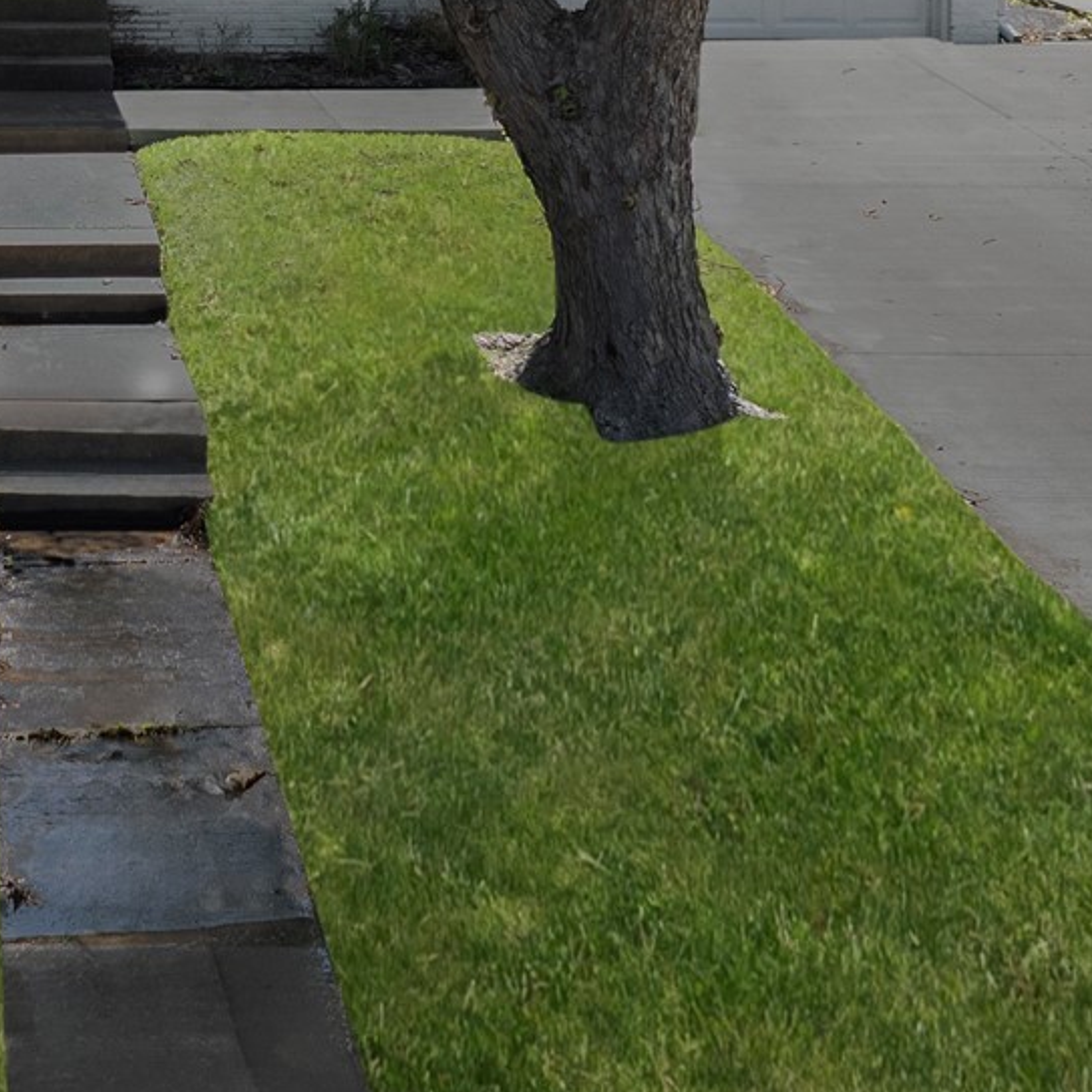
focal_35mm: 75
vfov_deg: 21.4
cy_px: -221
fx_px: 2677
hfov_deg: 22.3
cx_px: 53
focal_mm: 12.29
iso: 150
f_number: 2.8
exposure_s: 1/1000
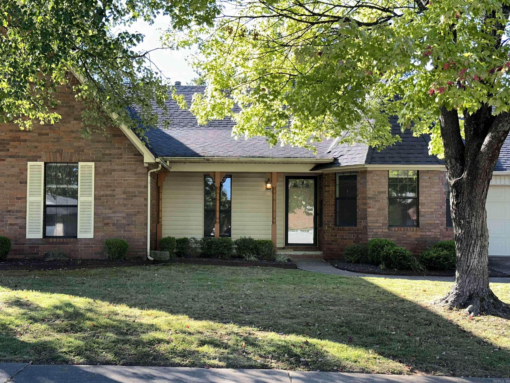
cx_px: 255
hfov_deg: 39.7
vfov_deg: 30.3
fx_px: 707
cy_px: 192
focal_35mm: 48
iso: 50
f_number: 1.78
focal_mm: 6.86
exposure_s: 1/608
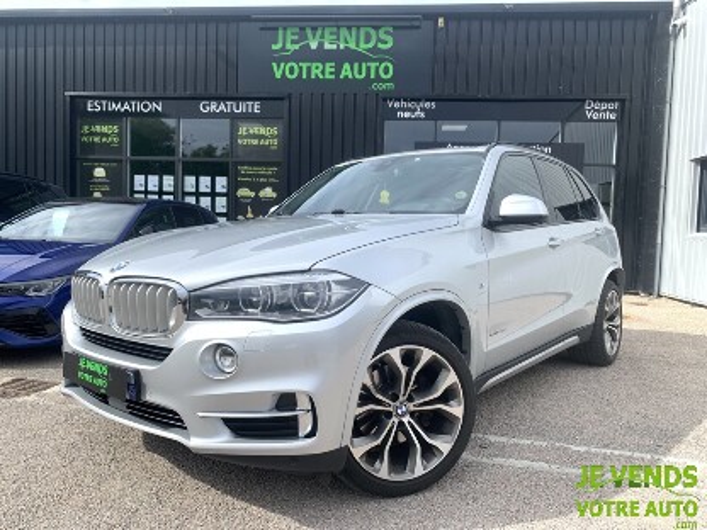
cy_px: 265
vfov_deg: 53.1
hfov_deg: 67.3
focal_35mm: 26
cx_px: 354
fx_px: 531
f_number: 1.8
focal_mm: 4.25
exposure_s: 1/1368
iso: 25
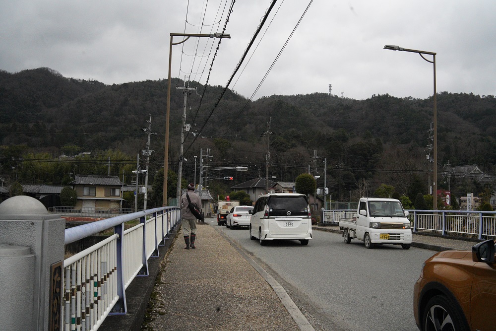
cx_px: 248
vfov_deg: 37.9
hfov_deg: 54.4
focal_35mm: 35
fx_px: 482
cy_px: 166
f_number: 11
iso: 10000
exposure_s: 1/4000
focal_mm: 35
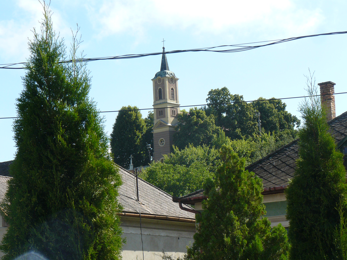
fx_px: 992
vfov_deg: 14.9
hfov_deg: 19.8
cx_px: 174
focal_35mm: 99
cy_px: 130
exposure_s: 1/250
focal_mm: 16.5
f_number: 5.6
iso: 100
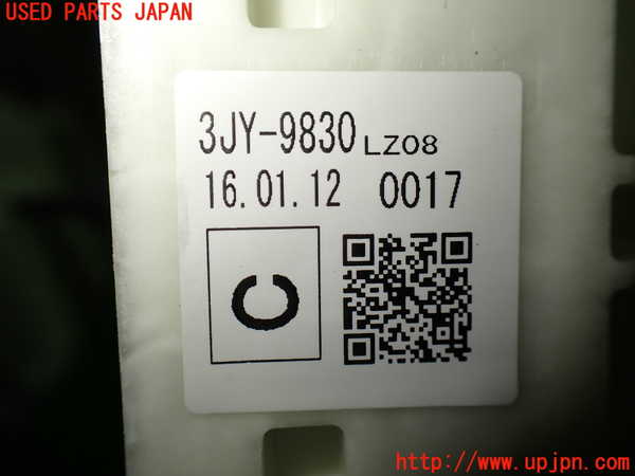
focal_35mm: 30
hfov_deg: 60.0
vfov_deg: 46.8
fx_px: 550
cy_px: 238
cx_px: 318
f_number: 2.3
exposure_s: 1/200
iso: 100
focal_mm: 5.4
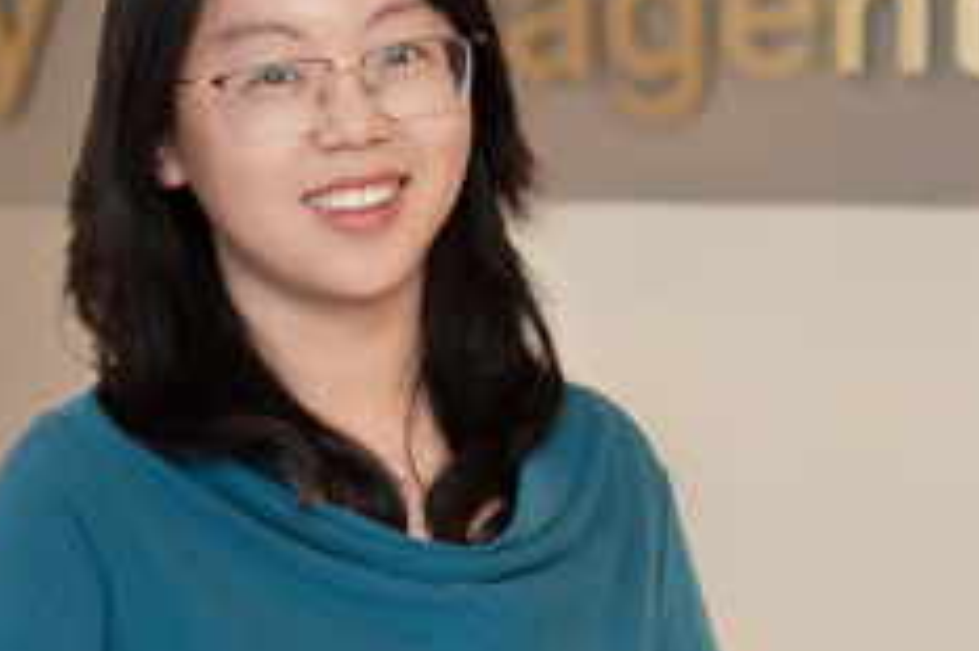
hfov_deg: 11.5
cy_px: 496
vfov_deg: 7.7
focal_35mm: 177
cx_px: 80
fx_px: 4810
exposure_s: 1/160
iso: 640
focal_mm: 50
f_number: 2.5
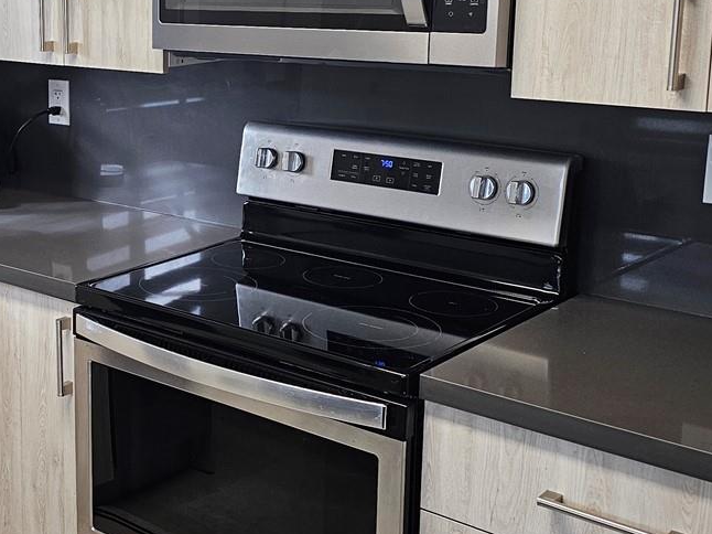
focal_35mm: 57
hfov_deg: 32.5
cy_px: 188
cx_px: 100
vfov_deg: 25.5
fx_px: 1172
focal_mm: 6.3
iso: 160
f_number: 1.7
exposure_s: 1/120
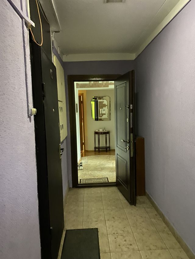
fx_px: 195
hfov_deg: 53.1
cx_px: 98
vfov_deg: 67.3
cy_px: 130
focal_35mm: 26
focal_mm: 4.25
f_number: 1.8
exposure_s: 1/8
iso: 400
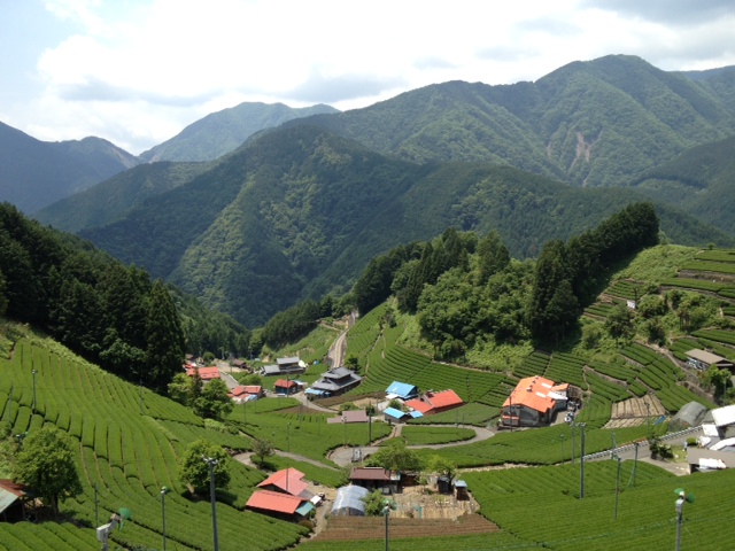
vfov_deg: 40.7
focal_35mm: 35
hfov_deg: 52.6
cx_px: 368
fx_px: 743
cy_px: 276
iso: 50
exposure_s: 1/1175
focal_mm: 4.28
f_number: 2.4
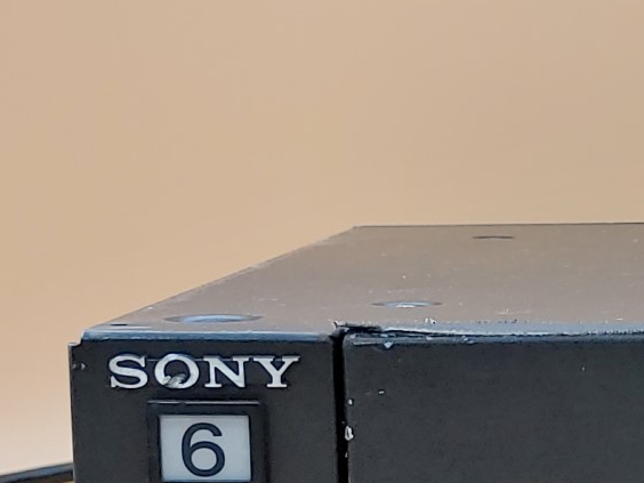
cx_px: 669
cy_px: 603
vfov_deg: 11.6
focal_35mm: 125
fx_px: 2326
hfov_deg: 15.4
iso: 50
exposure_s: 1/60
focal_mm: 4.36
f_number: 1.8
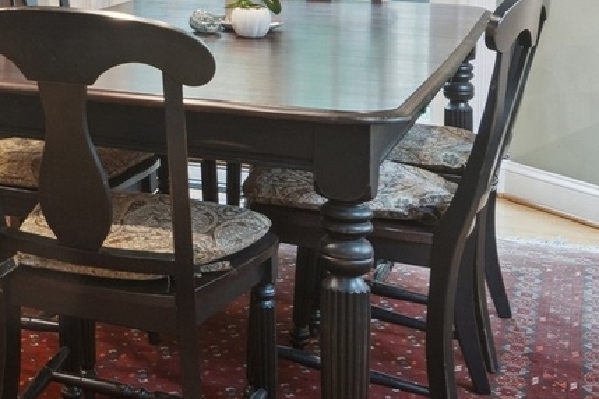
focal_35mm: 68
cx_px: -120
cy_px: -100
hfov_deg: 26.4
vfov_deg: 18.8
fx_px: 1131
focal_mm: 12
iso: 200
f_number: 8
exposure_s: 1/2.5
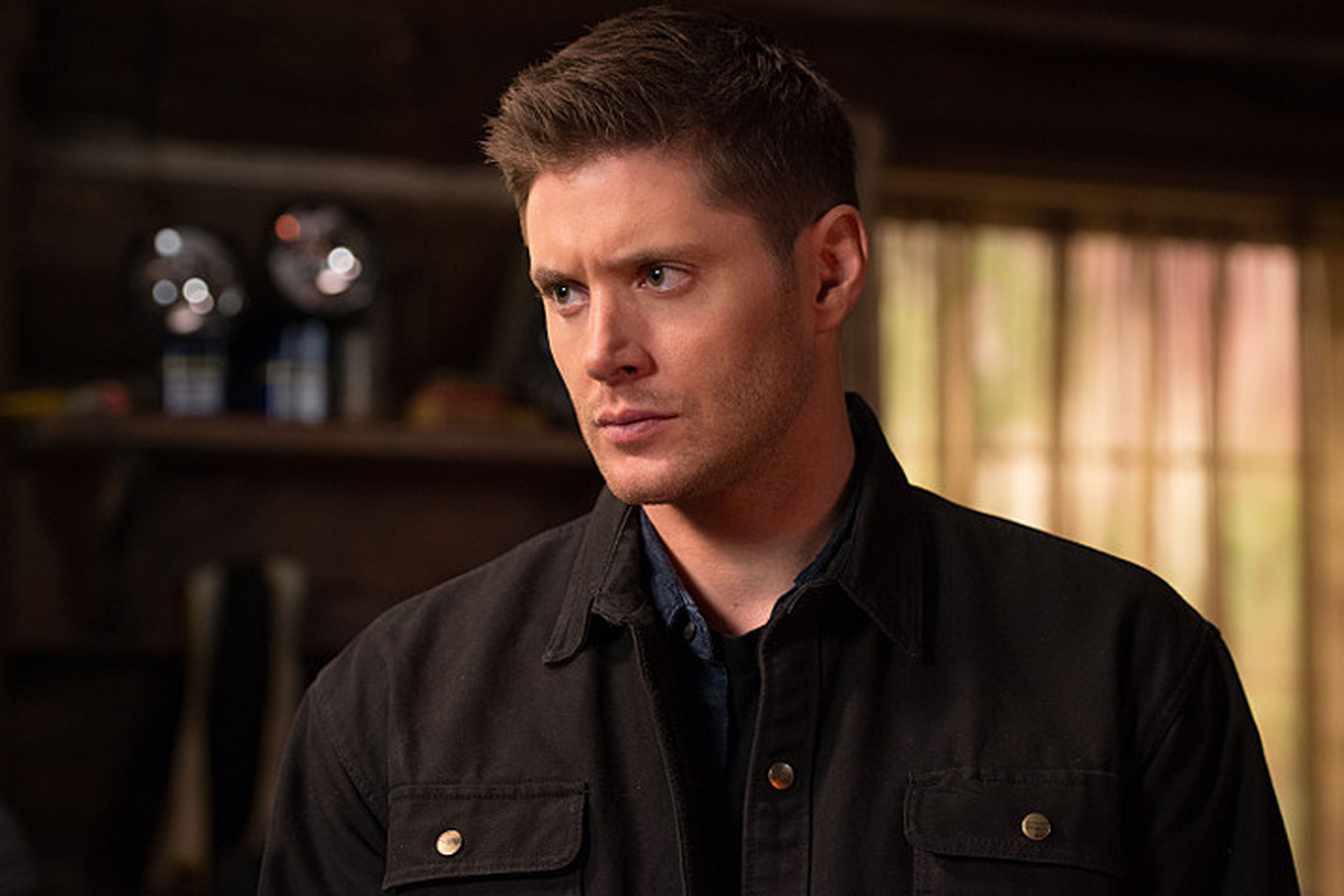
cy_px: 429
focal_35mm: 94
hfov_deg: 21.7
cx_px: 689
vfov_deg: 14.6
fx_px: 3509
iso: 2000
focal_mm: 86
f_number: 2.8
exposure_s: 1/80
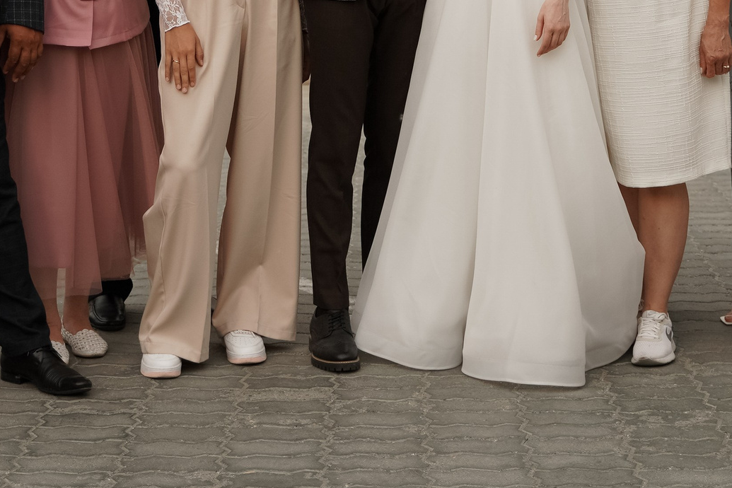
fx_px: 1911
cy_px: -98
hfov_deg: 21.6
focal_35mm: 94
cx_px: 483
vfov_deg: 14.1
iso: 160
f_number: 2.8
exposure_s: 1/500
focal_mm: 38
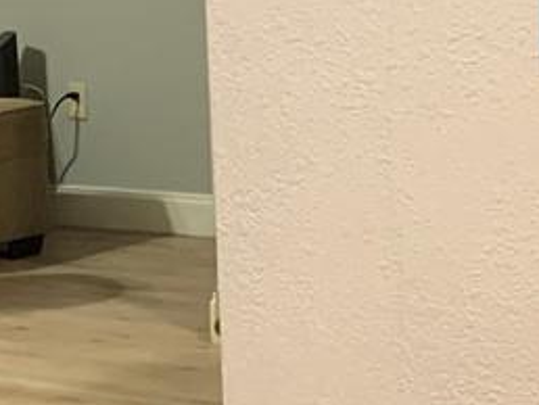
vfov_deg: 9.2
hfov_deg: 12.2
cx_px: 163
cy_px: 309
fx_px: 2509
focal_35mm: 161
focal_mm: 4.25
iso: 320
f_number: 1.8
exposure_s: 1/40
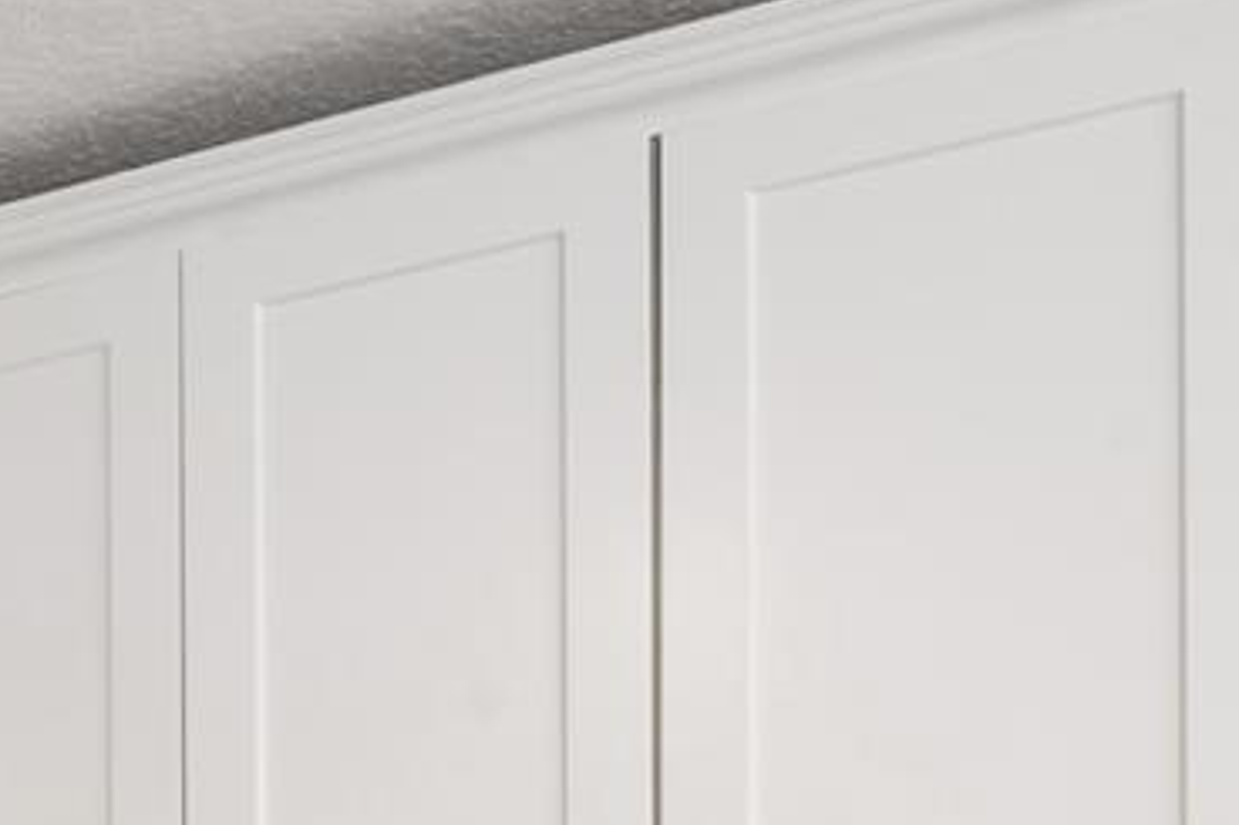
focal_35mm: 74
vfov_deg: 15.4
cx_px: -468
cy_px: 1561
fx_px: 2546
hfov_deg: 23.4
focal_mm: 17
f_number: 10
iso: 320
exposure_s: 1/25
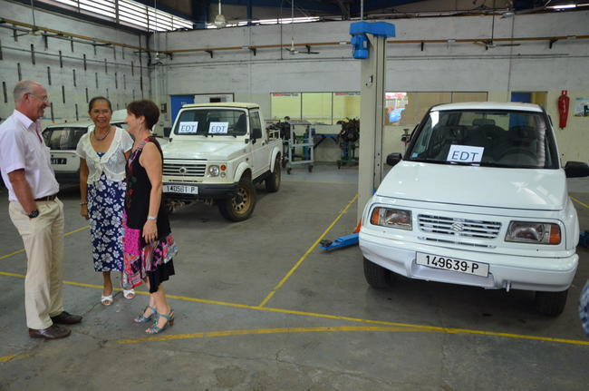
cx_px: 294
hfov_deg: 67.5
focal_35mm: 27
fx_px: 441
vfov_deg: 47.8
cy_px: 196
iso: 2000
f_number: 5.6
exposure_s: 1/125
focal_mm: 18
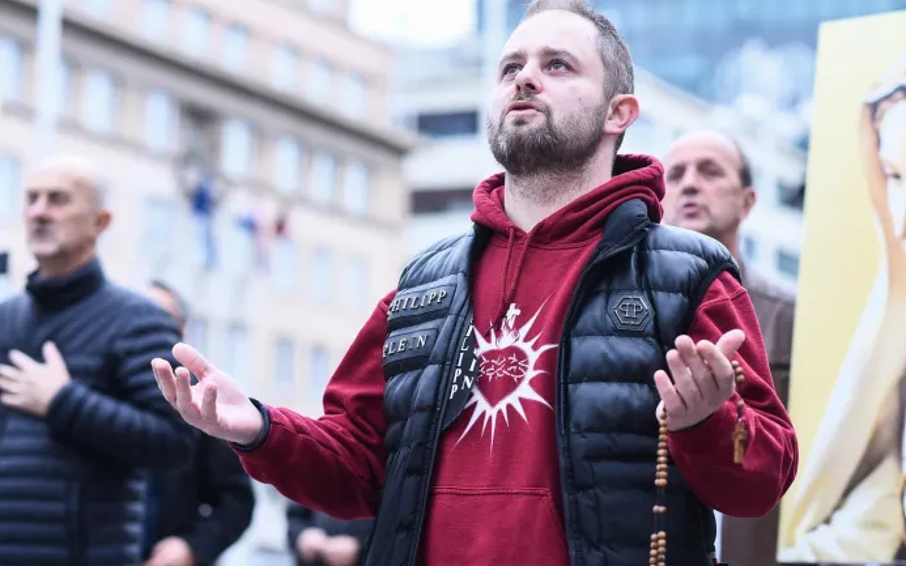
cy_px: 308
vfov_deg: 13.8
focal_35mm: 95
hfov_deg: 21.9
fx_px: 2345
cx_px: 494
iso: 640
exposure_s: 1/400
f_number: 3.2
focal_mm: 85
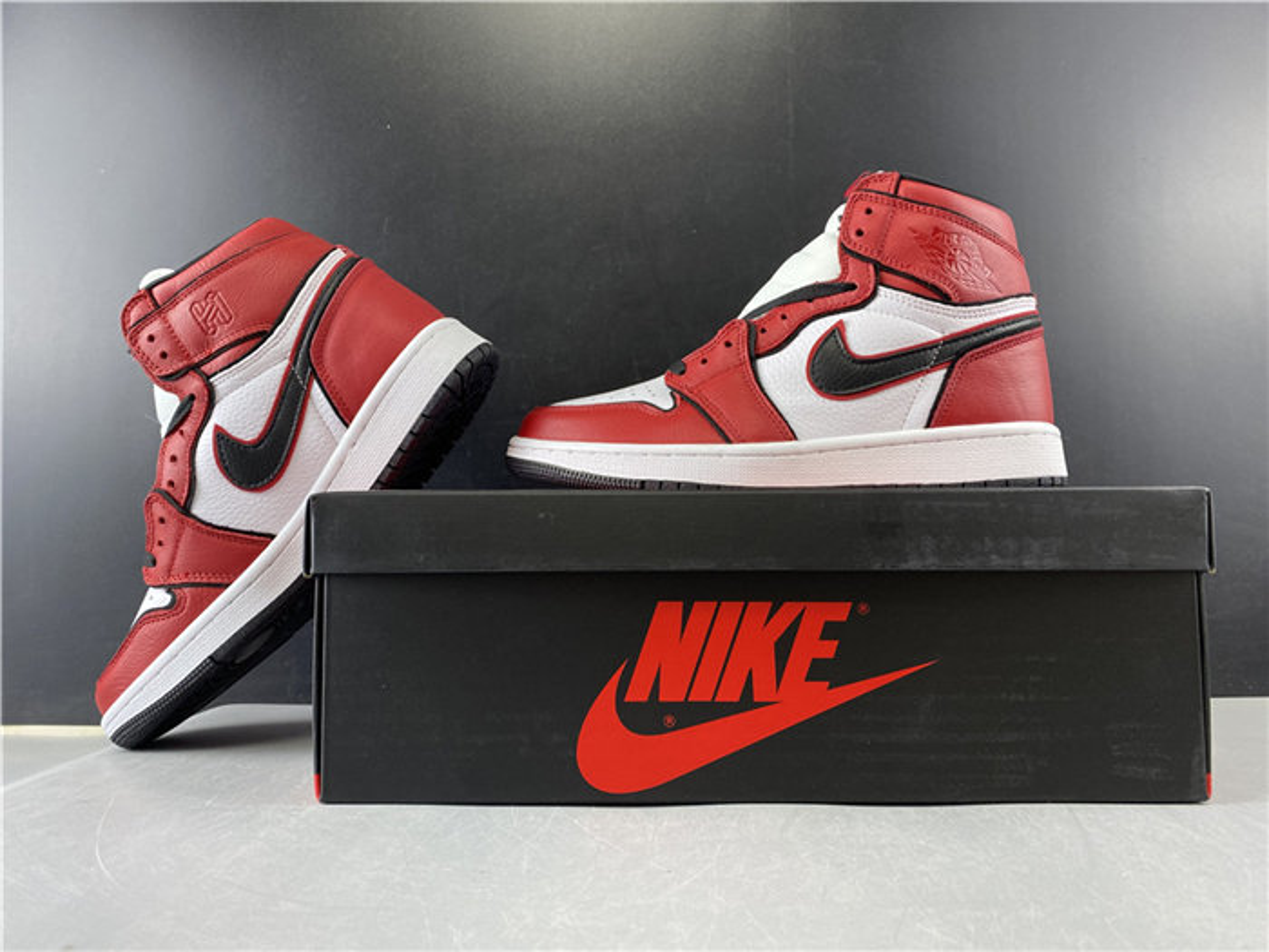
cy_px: 476
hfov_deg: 67.3
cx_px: 634
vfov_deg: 53.1
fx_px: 953
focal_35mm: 26
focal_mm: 4.25
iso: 100
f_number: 1.8
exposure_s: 1/50
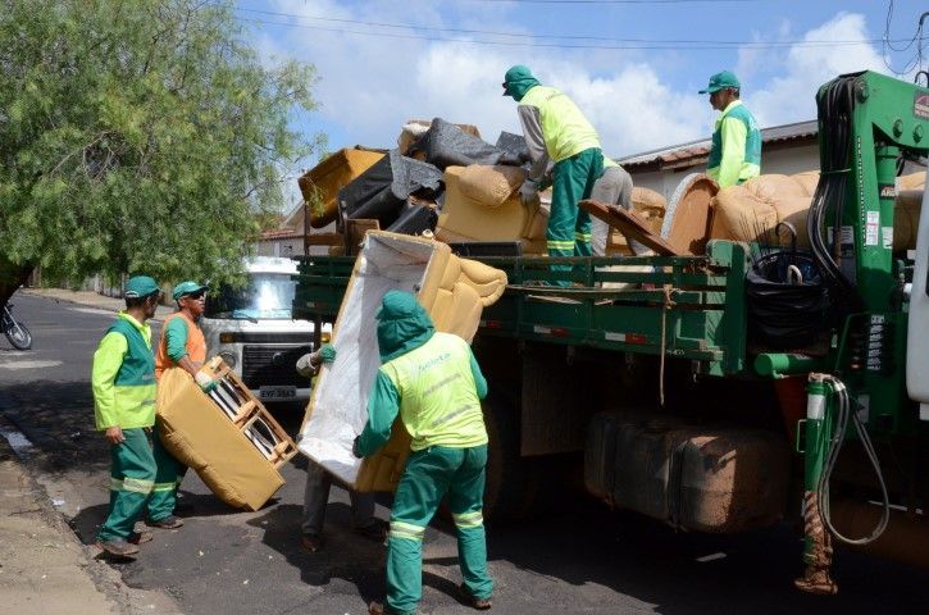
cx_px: 464
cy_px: 308
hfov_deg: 53.2
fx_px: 927
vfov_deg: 36.7
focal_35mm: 36
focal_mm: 24
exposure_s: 1/800
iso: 1600
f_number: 14
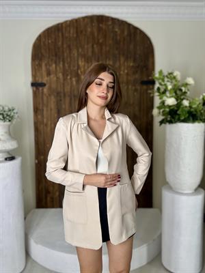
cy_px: 136
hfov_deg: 46.8
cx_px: 102
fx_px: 237
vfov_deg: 60.0
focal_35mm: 30
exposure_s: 1/121
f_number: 1.9
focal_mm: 2.69
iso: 25
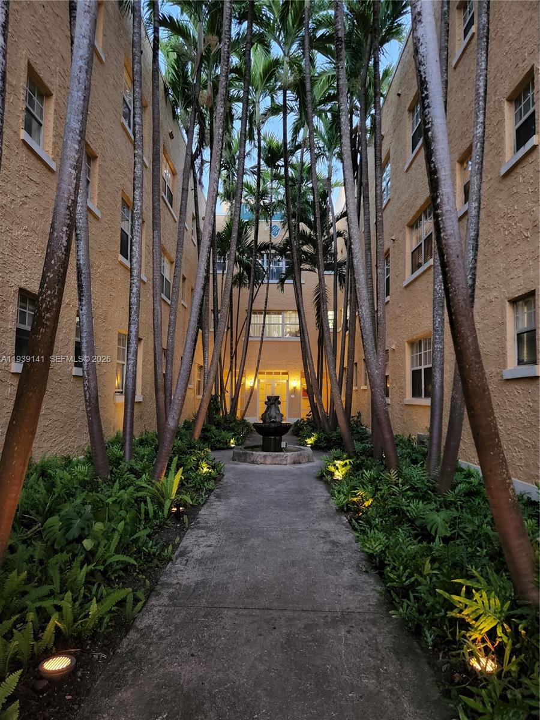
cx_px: 270
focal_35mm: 23
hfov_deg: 58.9
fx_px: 478
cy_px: 360
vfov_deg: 73.9
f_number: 1.8
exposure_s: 1/30
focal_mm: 5.4
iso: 640
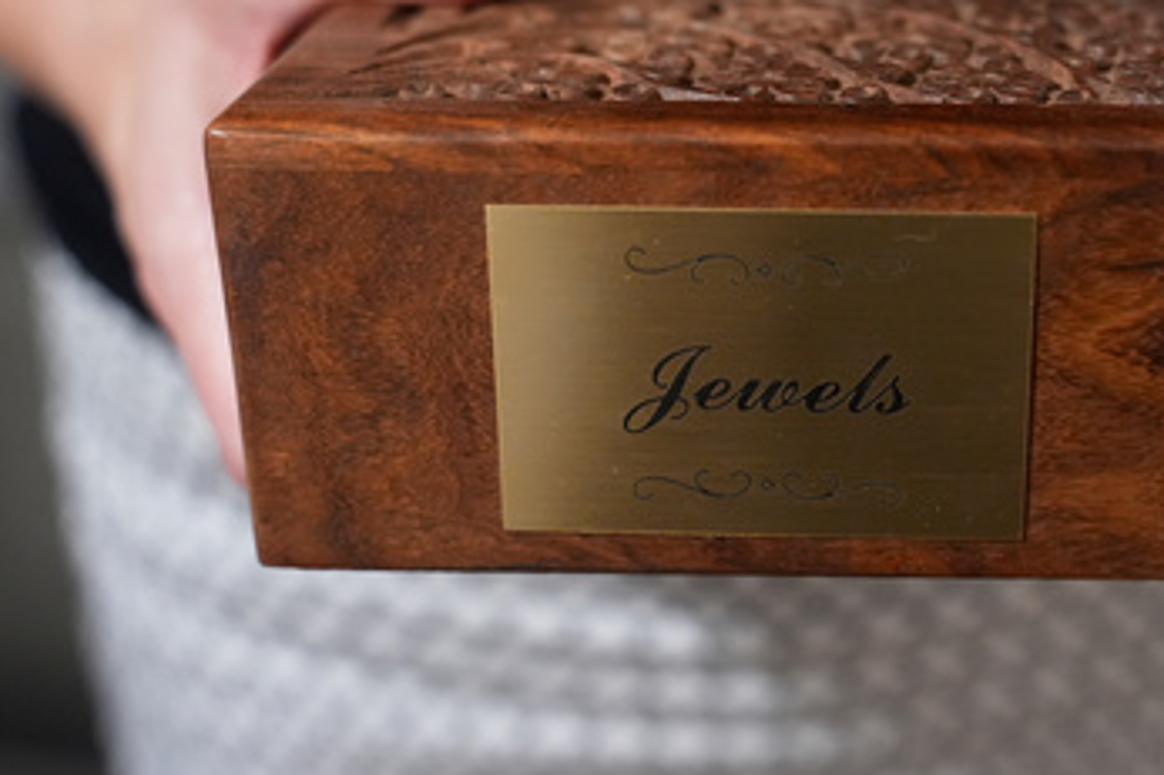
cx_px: 815
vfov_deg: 20.9
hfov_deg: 30.6
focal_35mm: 65
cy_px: 337
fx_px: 2101
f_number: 2.8
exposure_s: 1/125
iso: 4000
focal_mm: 44
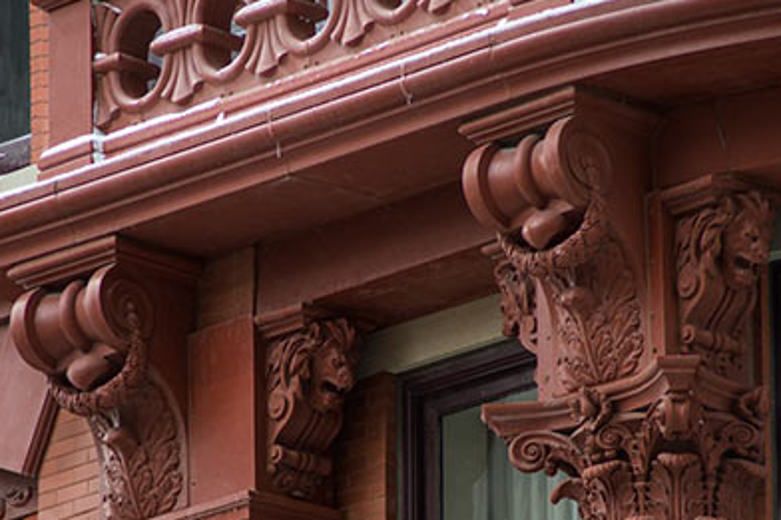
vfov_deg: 3.1
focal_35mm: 444
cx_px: 349
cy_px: 330
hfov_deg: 4.6
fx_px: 9628
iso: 400
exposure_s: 1/1500
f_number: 5.6
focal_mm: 300
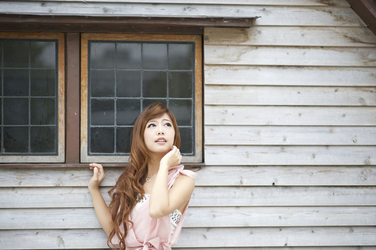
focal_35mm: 85
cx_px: 188
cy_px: 125
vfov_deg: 16.1
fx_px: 887
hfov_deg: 23.9
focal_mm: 85
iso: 200
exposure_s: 1/320
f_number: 2
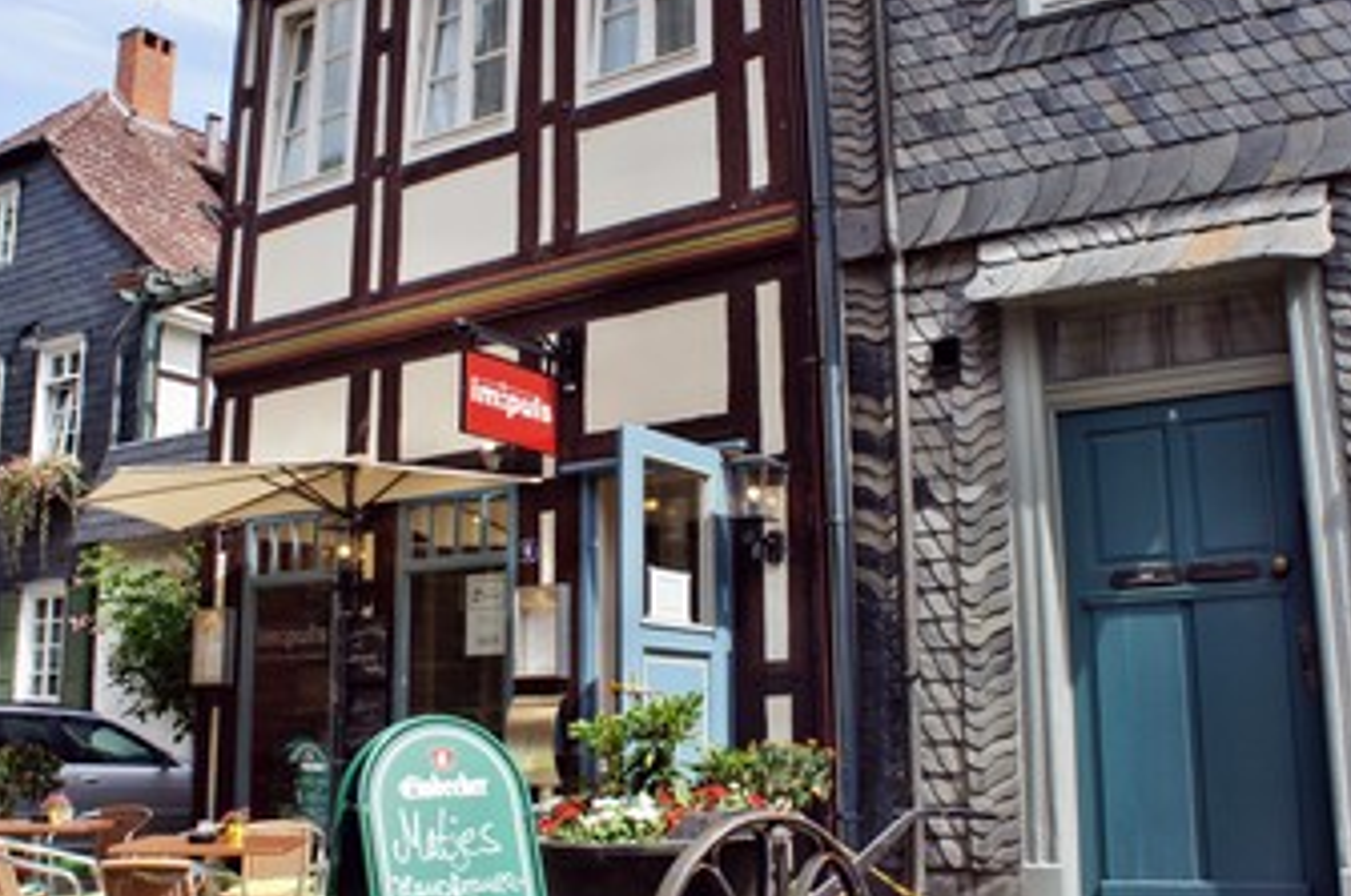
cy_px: 486
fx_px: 1387
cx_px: 651
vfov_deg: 35.8
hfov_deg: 51.9
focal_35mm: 37
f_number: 11
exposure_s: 1/200
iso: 320
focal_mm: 18
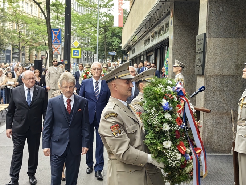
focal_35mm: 56
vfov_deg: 26.1
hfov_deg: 34.4
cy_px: 92
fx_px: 398
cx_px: 121
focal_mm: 5.75
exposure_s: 1/491
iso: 80
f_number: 2
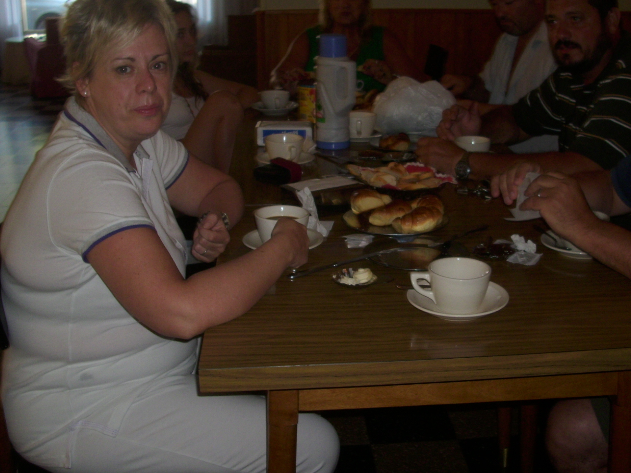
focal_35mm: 41
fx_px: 747
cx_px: 371
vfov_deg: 35.0
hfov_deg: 45.6
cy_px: 188
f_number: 2.8
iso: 50
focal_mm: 6.2
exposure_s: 1/30
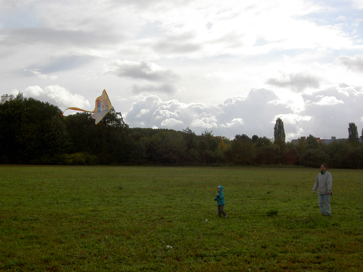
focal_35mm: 47
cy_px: 136
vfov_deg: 30.9
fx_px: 493
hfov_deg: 40.4
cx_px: 182
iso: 50
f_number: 5.7
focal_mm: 7.7
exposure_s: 1/640
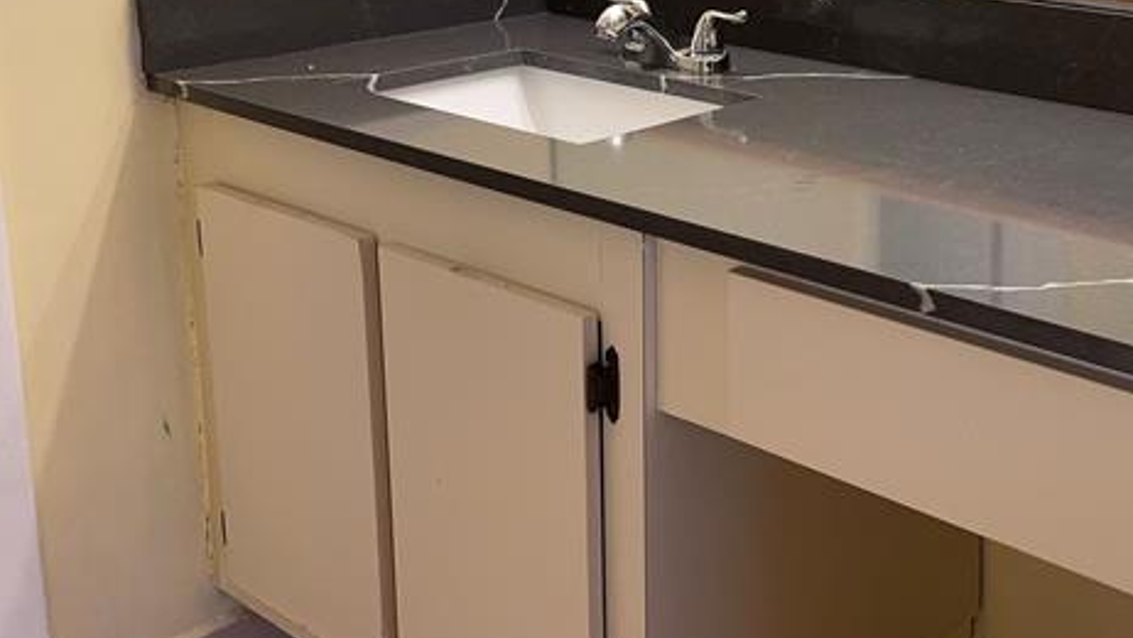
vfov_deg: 24.0
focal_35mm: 49
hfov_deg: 40.8
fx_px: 1472
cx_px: 861
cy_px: 115
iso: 32
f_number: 1.6
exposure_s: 1/173
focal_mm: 4.2
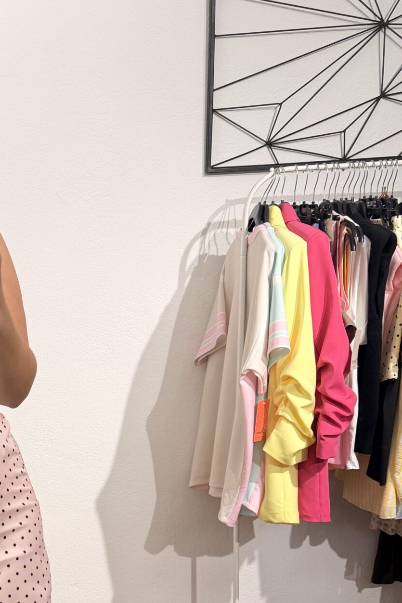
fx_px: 854
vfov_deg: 37.1
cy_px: 505
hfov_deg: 24.6
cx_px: -45
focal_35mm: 51
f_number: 1.78
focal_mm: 6.76
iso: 50
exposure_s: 1/100
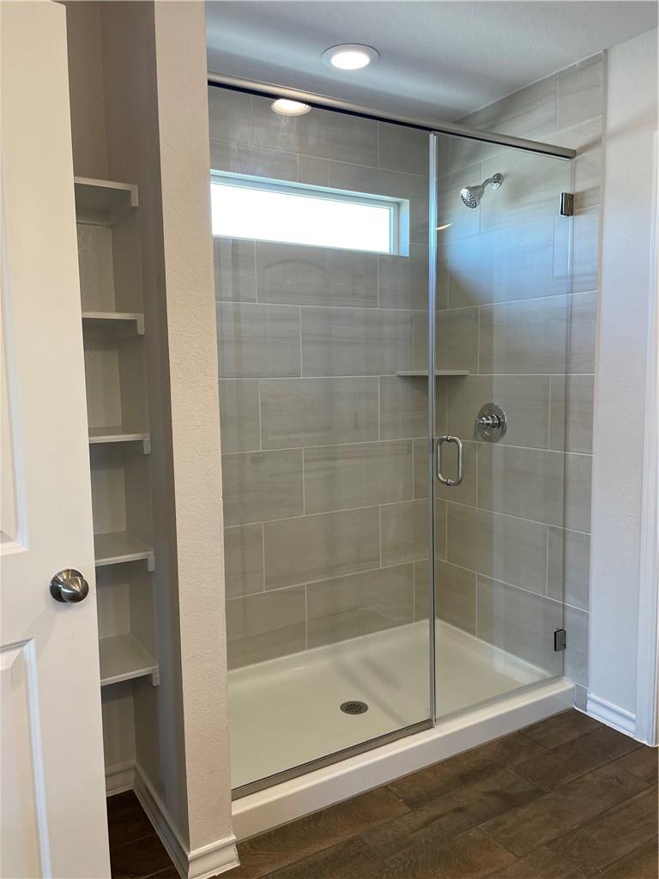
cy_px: 440
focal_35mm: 26
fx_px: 660
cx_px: 330
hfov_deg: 53.1
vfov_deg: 67.3
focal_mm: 4.2
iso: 100
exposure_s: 1/120
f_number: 1.6
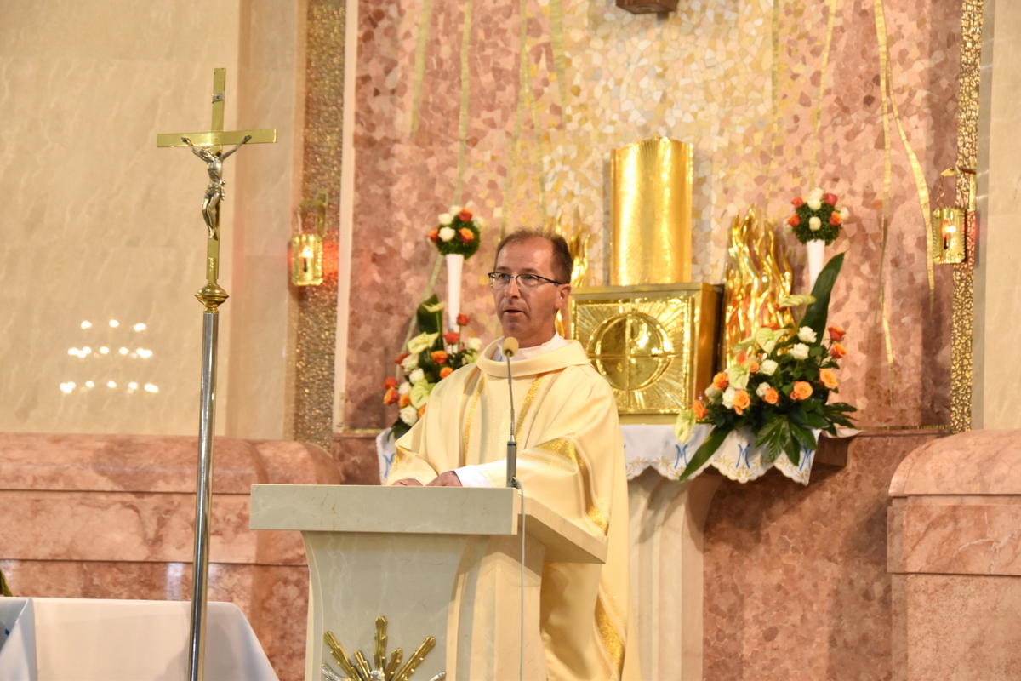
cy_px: 340
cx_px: 510
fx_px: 2978
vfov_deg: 13.0
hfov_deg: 19.5
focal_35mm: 105
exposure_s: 1/125
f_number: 5
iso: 2000
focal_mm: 70
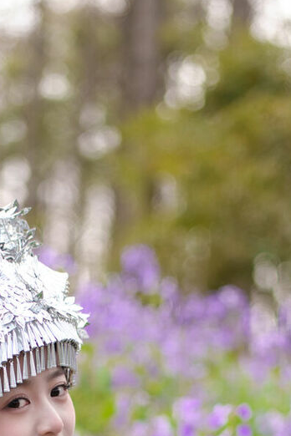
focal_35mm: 151
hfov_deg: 9.1
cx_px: 106
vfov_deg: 13.2
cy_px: 541
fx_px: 1831
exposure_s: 1/640
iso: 100
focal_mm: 50
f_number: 1.4
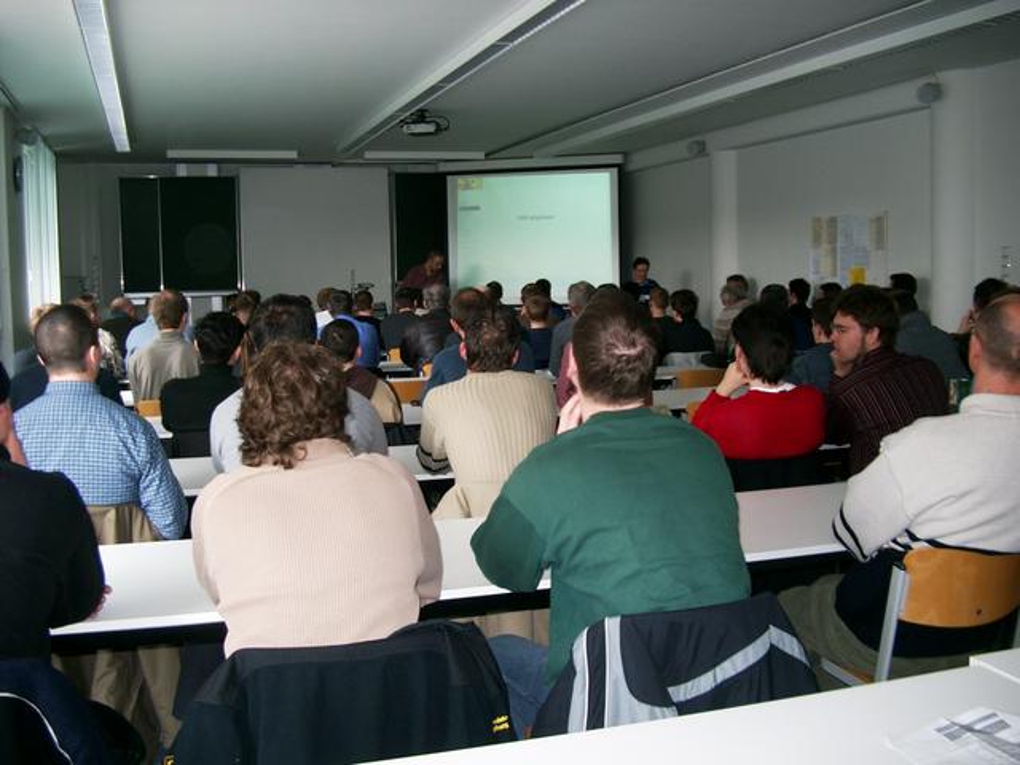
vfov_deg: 38.7
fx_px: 1090
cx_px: 510
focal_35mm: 37
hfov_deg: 50.1
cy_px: 382
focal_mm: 7.6
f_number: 2.6
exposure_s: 1/60
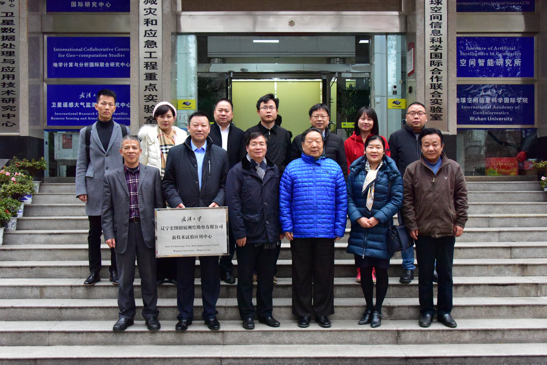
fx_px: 578
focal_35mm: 38
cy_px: 182
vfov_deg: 35.1
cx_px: 274
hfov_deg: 50.7
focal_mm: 38
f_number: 8
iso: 12800
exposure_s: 1/100
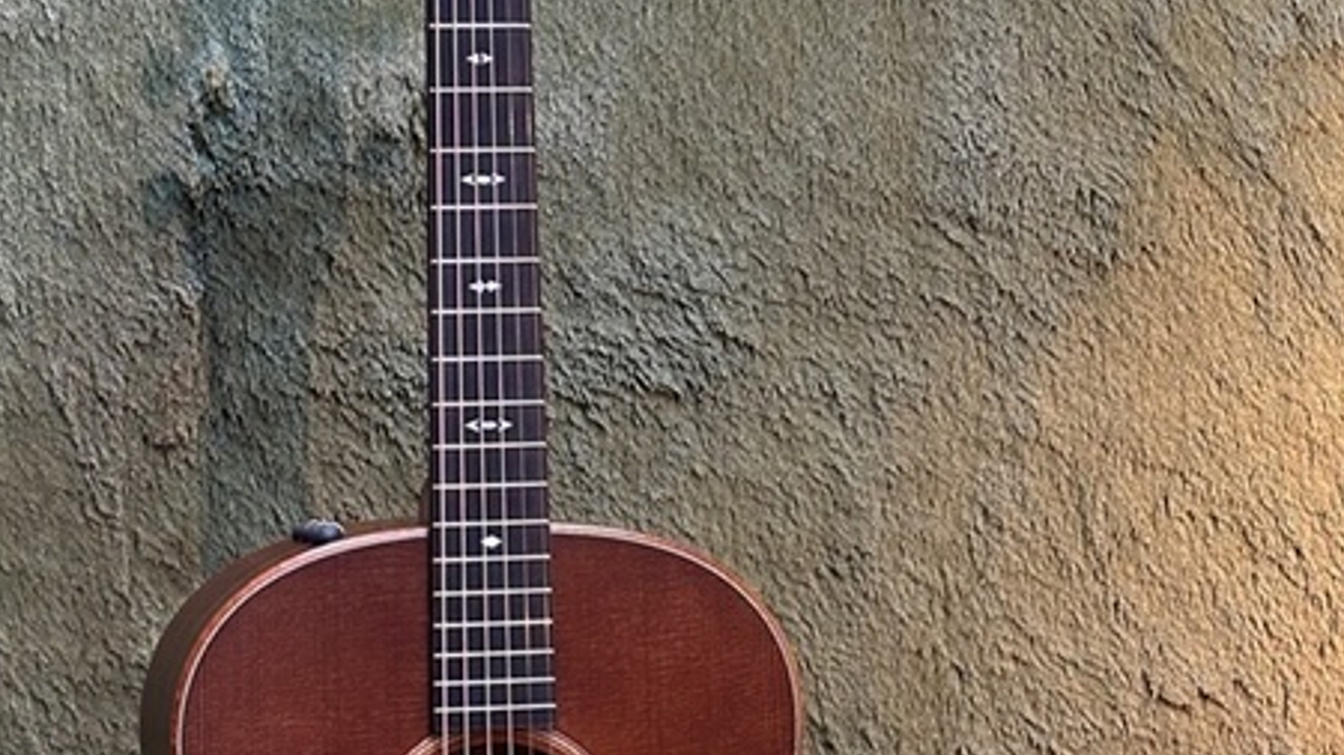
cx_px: 469
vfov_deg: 13.0
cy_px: 498
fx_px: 3314
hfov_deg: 22.8
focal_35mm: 93
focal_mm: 6.86
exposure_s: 1/50
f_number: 1.78
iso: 200
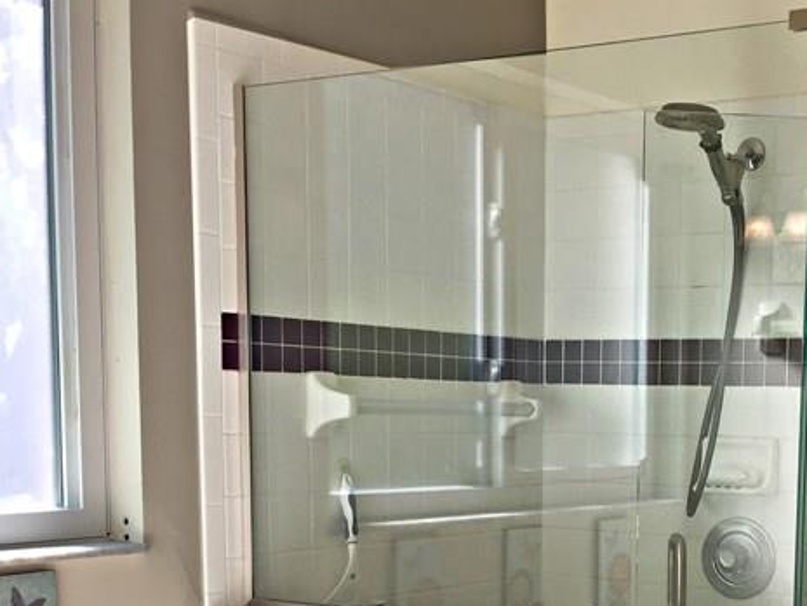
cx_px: 654
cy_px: 599
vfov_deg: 22.1
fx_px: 1492
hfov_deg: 29.5
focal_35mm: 64
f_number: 2.2
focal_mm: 4.15
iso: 32
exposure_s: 1/159
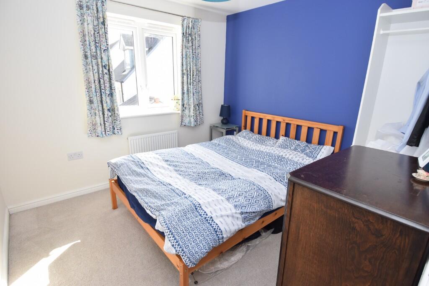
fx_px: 215
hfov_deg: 90.0
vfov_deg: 67.5
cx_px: 214
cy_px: 143
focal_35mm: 18
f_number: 6.3
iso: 400
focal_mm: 12
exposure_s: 1/160
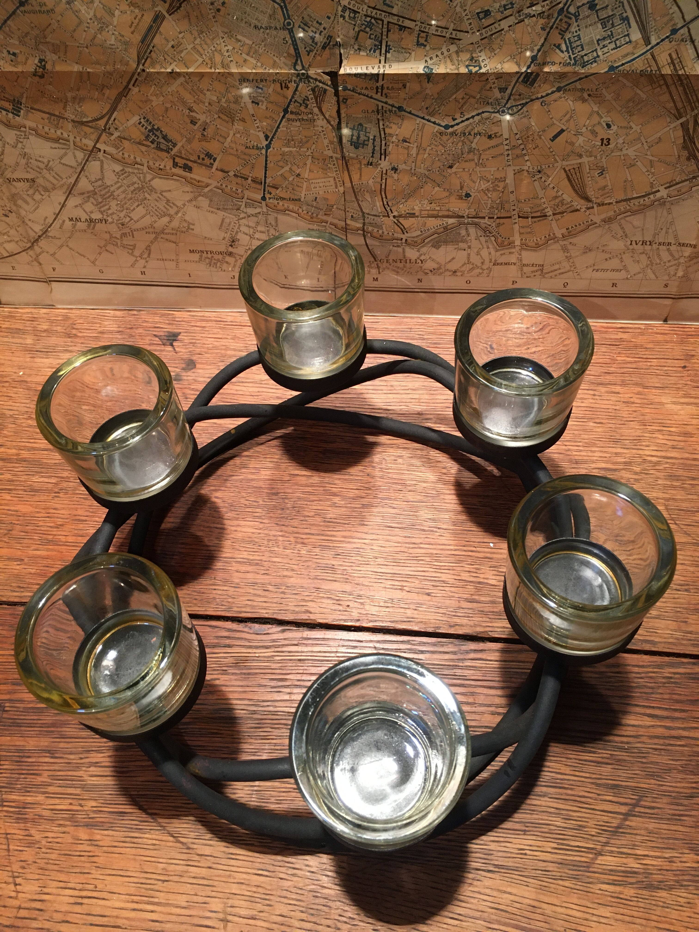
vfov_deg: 61.7
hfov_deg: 48.2
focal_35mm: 29
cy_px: 466
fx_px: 781
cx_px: 350
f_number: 2.2
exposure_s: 1/33
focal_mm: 4.15
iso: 160
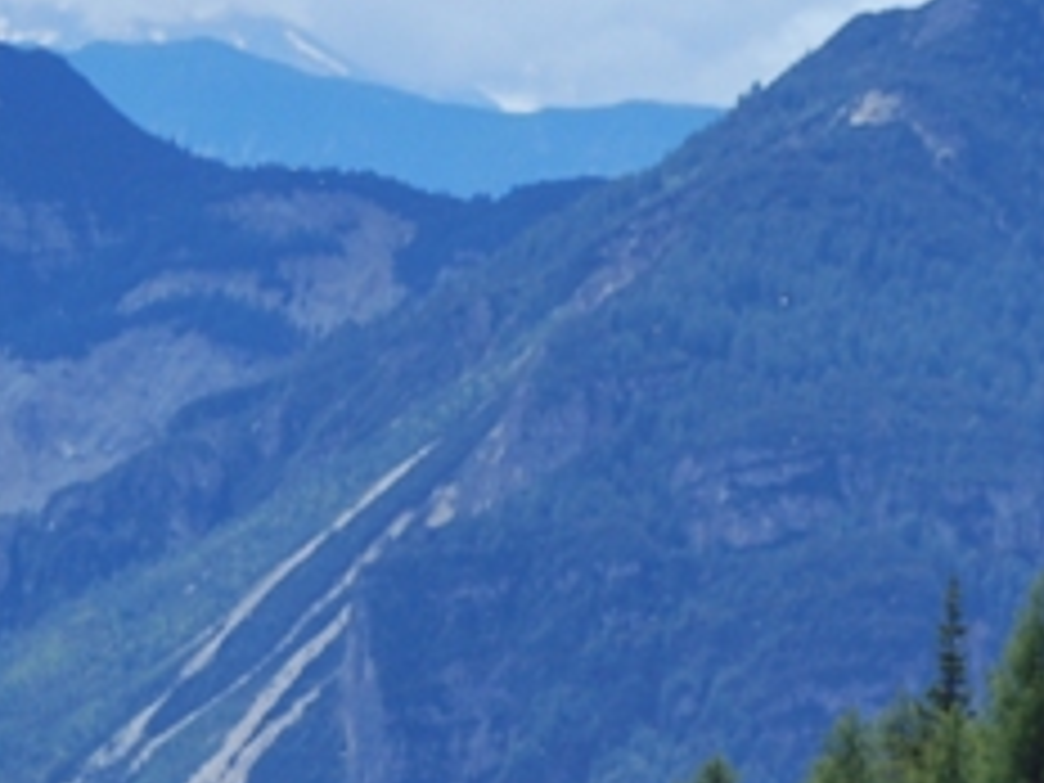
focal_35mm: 650
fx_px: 19604
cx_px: 2084
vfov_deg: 2.3
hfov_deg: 3.0
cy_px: 817
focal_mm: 102
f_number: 5.6
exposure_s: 1/500
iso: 100
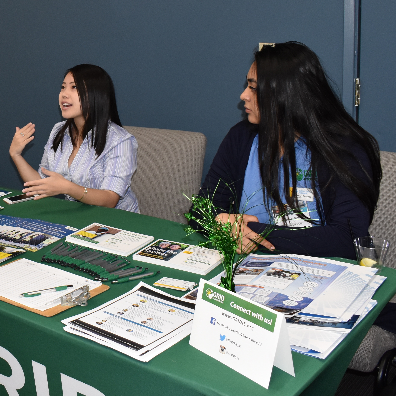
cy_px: 133
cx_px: 31
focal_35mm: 52
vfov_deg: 32.5
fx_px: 673
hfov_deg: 31.1
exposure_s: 1/125
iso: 800
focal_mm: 18
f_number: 5.6
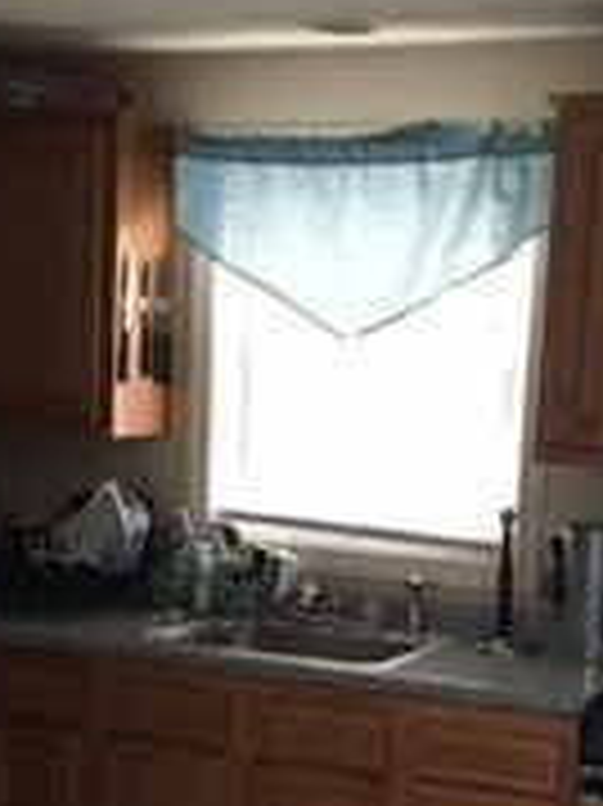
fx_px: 1698
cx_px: 266
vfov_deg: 26.1
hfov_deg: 20.1
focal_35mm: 73
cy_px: 662
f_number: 2.2
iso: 200
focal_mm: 4.15
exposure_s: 1/30
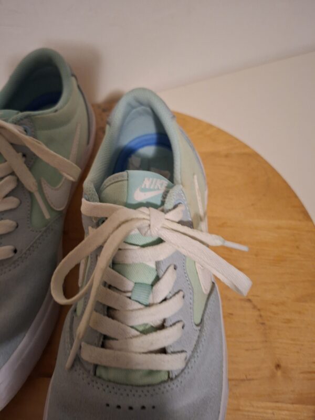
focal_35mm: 23
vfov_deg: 73.9
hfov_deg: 58.9
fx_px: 279
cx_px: 158
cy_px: 210
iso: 800
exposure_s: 1/20
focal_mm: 5.54
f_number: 1.8
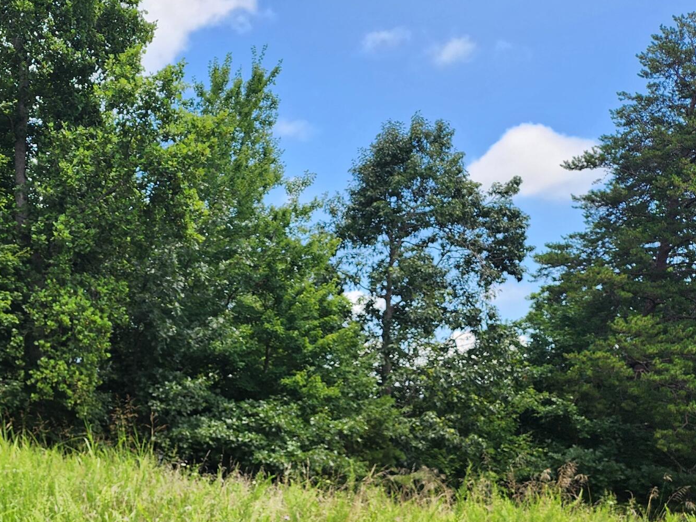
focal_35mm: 52
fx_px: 1045
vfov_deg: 27.4
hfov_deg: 32.9
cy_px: 426
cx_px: -46
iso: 12
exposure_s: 1/497
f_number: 1.8
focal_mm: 6.4
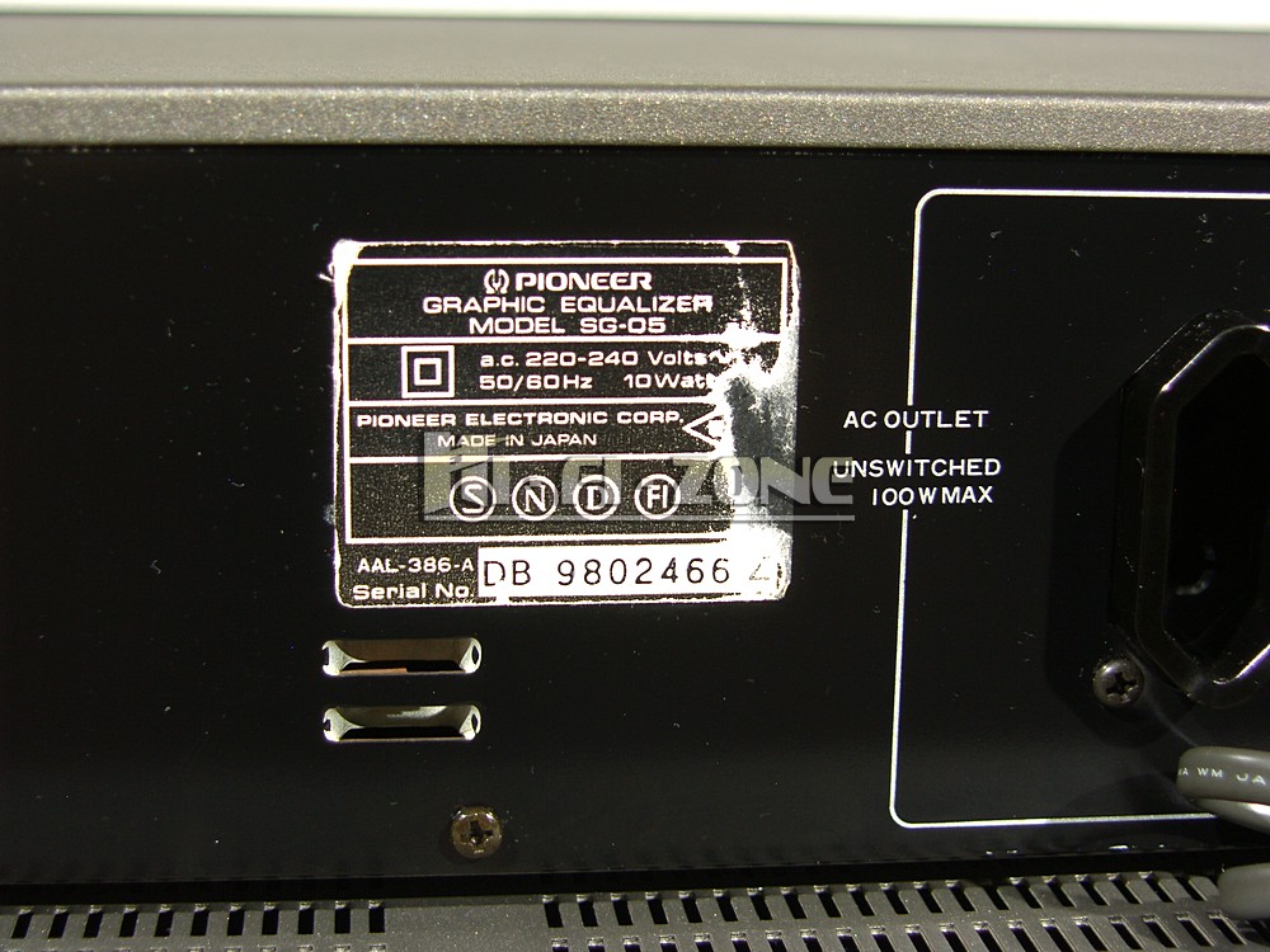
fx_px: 2201
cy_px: 476
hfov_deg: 32.2
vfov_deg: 24.4
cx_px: 635
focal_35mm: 60
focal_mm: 15.5
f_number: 2.8
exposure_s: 1/60
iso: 50
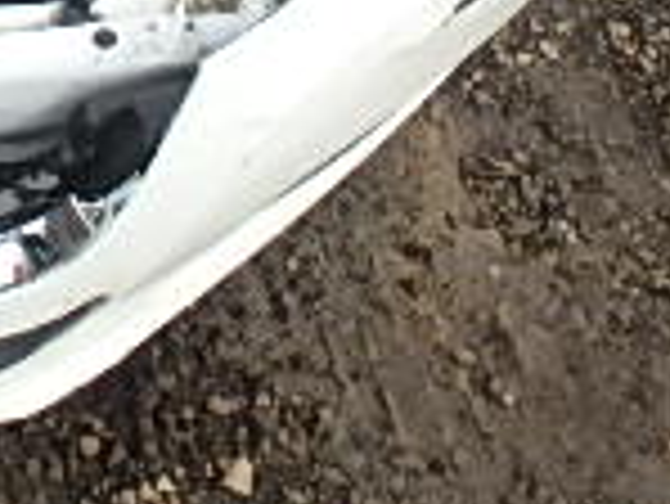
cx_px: -441
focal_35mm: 90
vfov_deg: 14.7
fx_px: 1743
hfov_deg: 18.3
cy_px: -364
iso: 125
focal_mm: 3.7
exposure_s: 1/250
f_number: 3.5
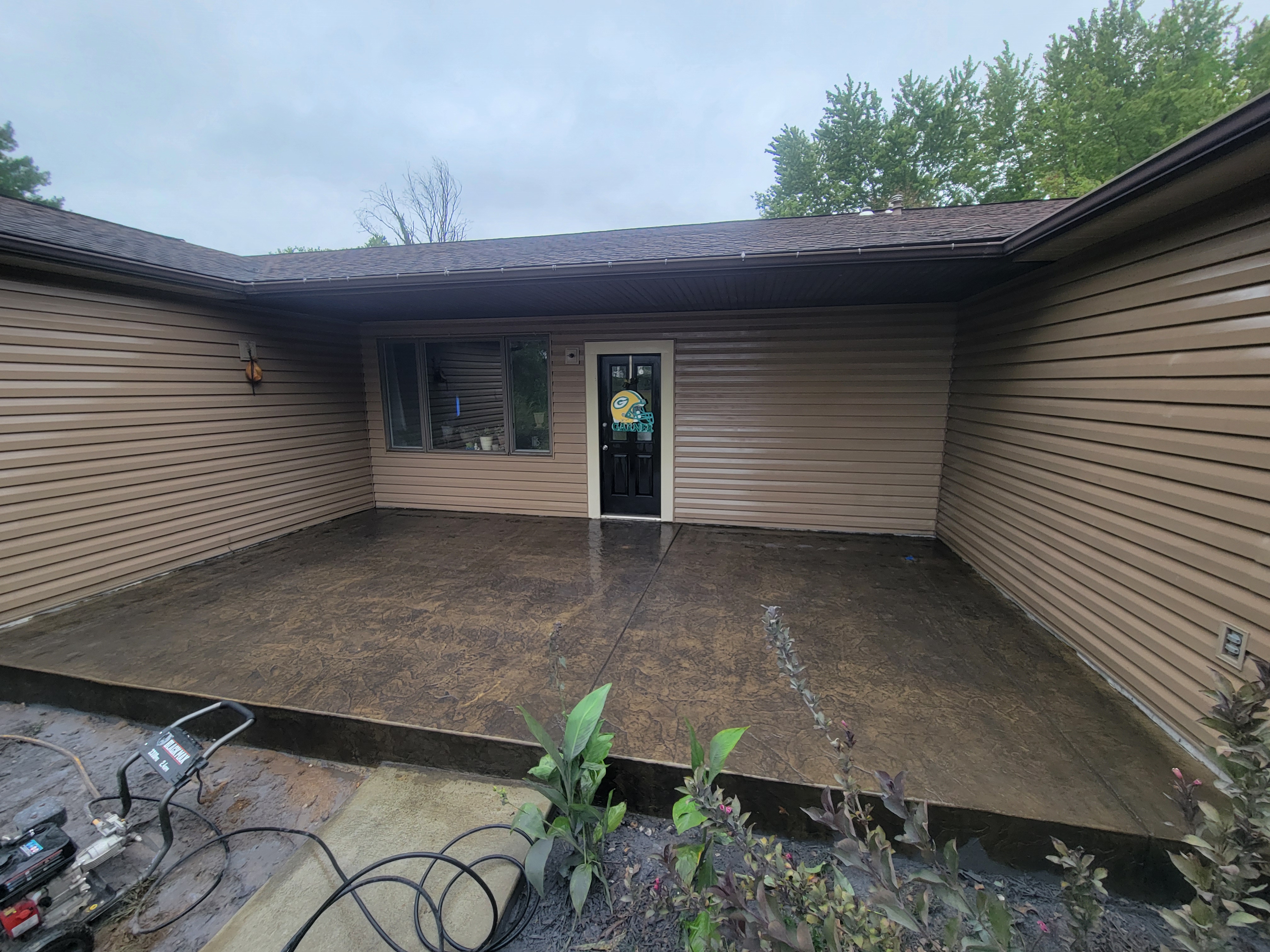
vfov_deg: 89.9
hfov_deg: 106.2
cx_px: 635
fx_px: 477
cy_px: 476
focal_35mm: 13
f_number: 2.2
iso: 50
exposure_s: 1/168
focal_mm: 2.2
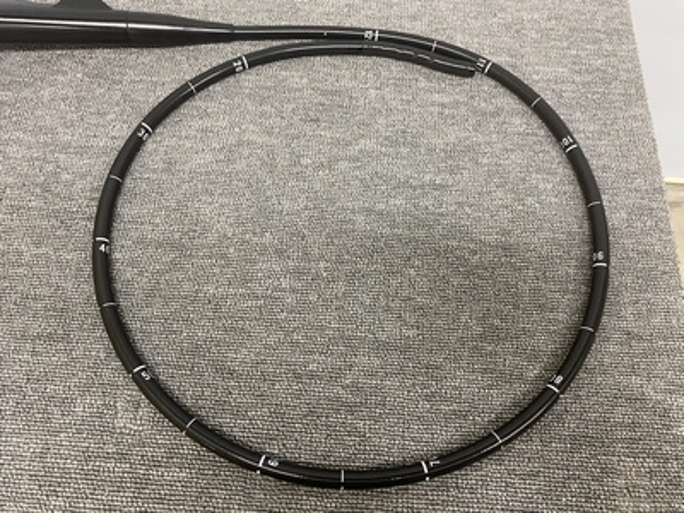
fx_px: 514
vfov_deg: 53.1
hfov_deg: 67.3
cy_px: 256
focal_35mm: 26
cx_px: 342
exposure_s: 1/60
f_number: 1.8
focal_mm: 4.25
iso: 250
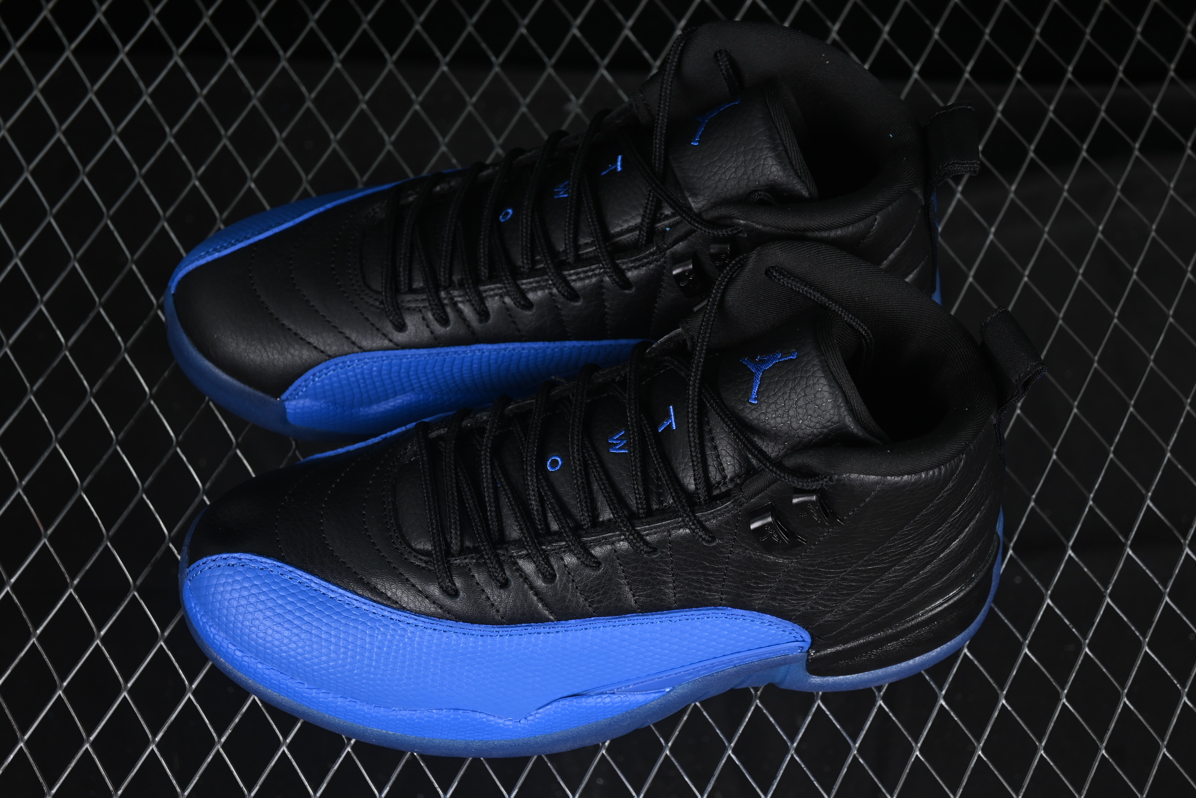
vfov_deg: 18.2
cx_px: 598
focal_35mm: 75
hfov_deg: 27.0
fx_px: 2491
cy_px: 399
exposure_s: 1/50
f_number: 6.3
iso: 160
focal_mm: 50
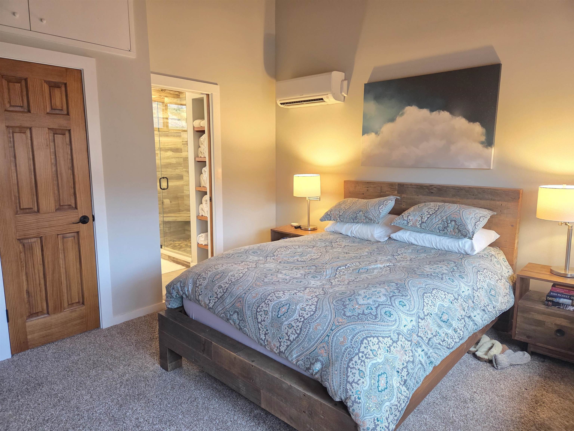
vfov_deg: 58.9
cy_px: 216
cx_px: 287
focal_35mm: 23
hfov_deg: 73.9
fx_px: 381
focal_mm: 5.4
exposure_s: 1/120
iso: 640
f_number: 1.8
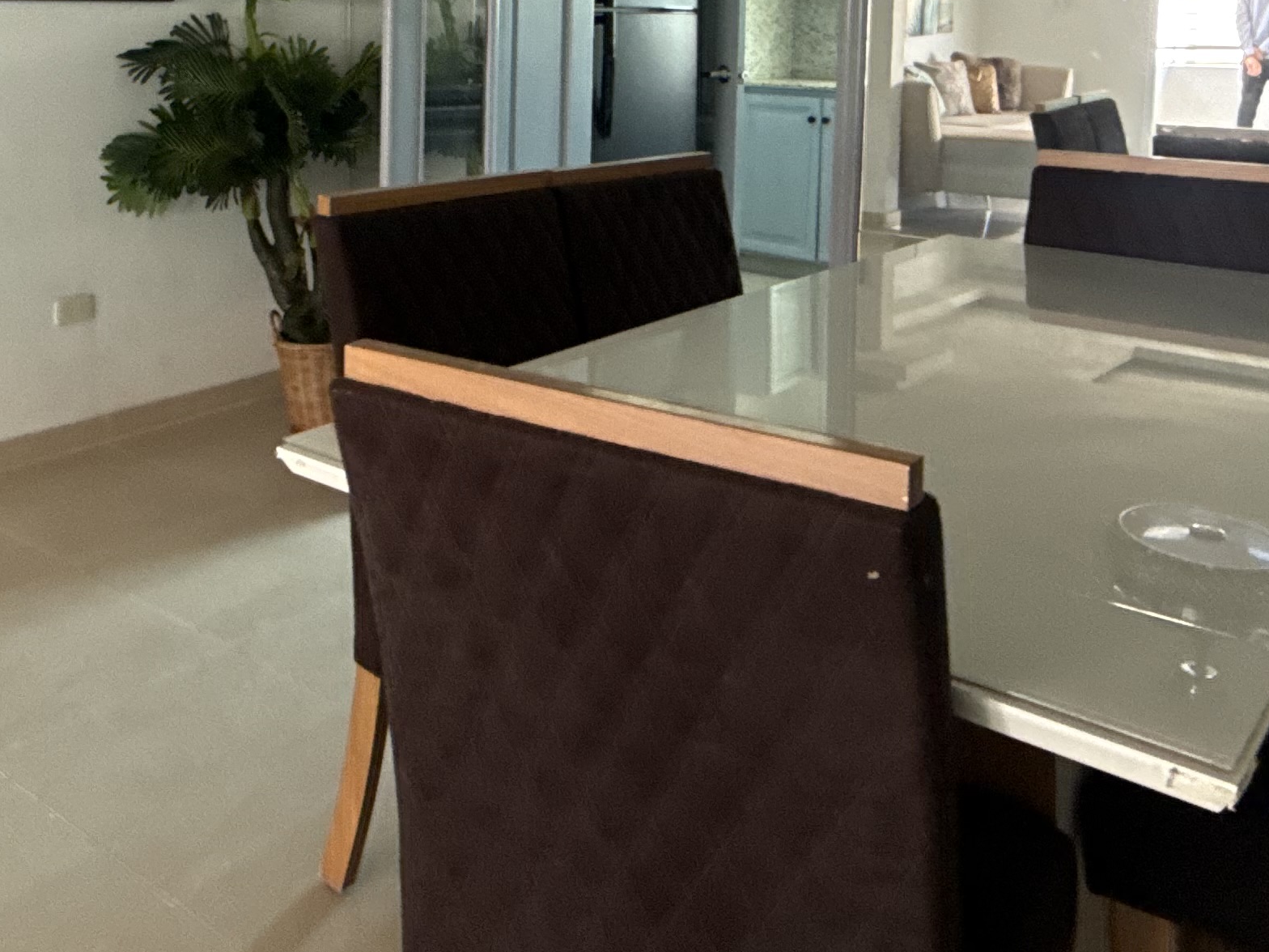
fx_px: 1320
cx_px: 485
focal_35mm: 36
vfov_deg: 37.4
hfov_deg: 50.9
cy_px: 116
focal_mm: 2.22
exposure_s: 1/63
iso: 320
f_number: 2.2
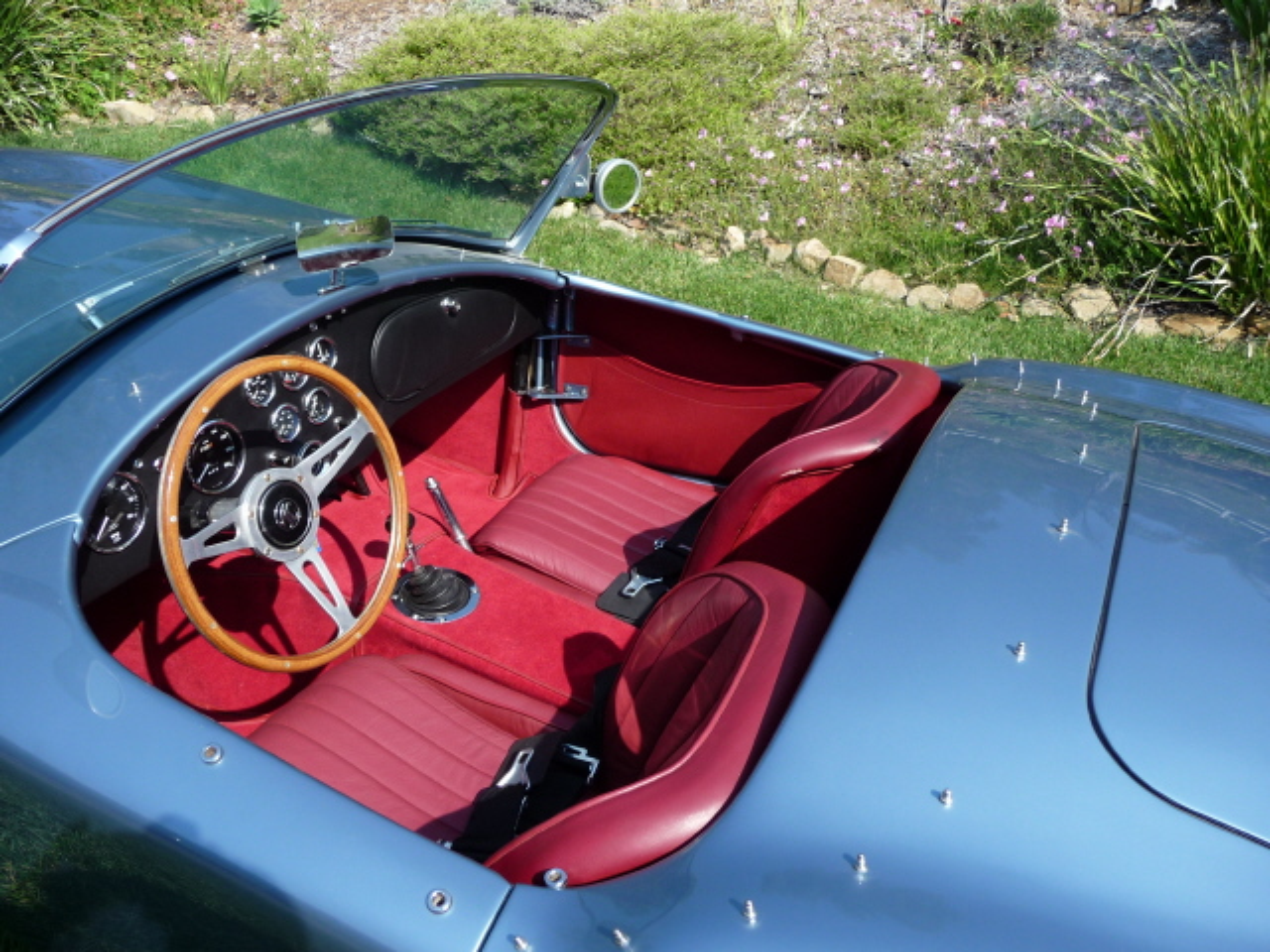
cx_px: 635
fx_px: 1027
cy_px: 476
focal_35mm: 28
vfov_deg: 49.7
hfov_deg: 63.4
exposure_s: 1/640
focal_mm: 4.7
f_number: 3.3
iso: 100
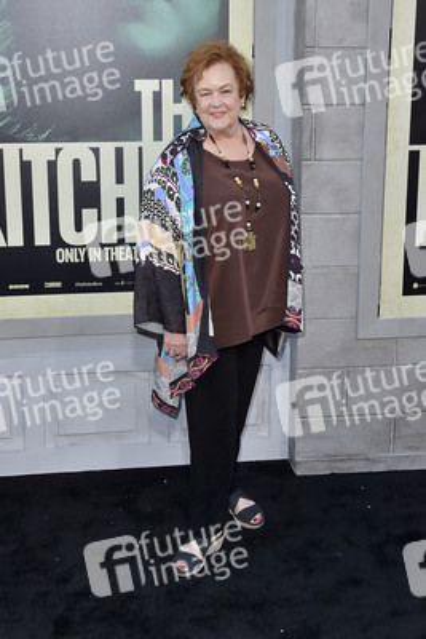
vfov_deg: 46.4
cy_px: 320
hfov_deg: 31.9
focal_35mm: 42
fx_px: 745
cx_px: 213
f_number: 7.1
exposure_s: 1/250
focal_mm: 42
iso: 320
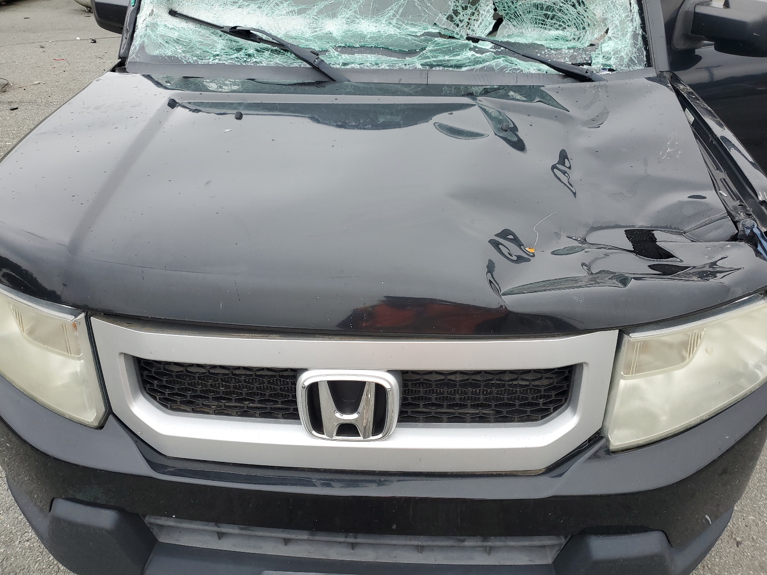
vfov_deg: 53.1
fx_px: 576
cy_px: 288
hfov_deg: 67.3
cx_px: 384
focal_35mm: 26
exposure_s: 1/556
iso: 50
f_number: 1.5
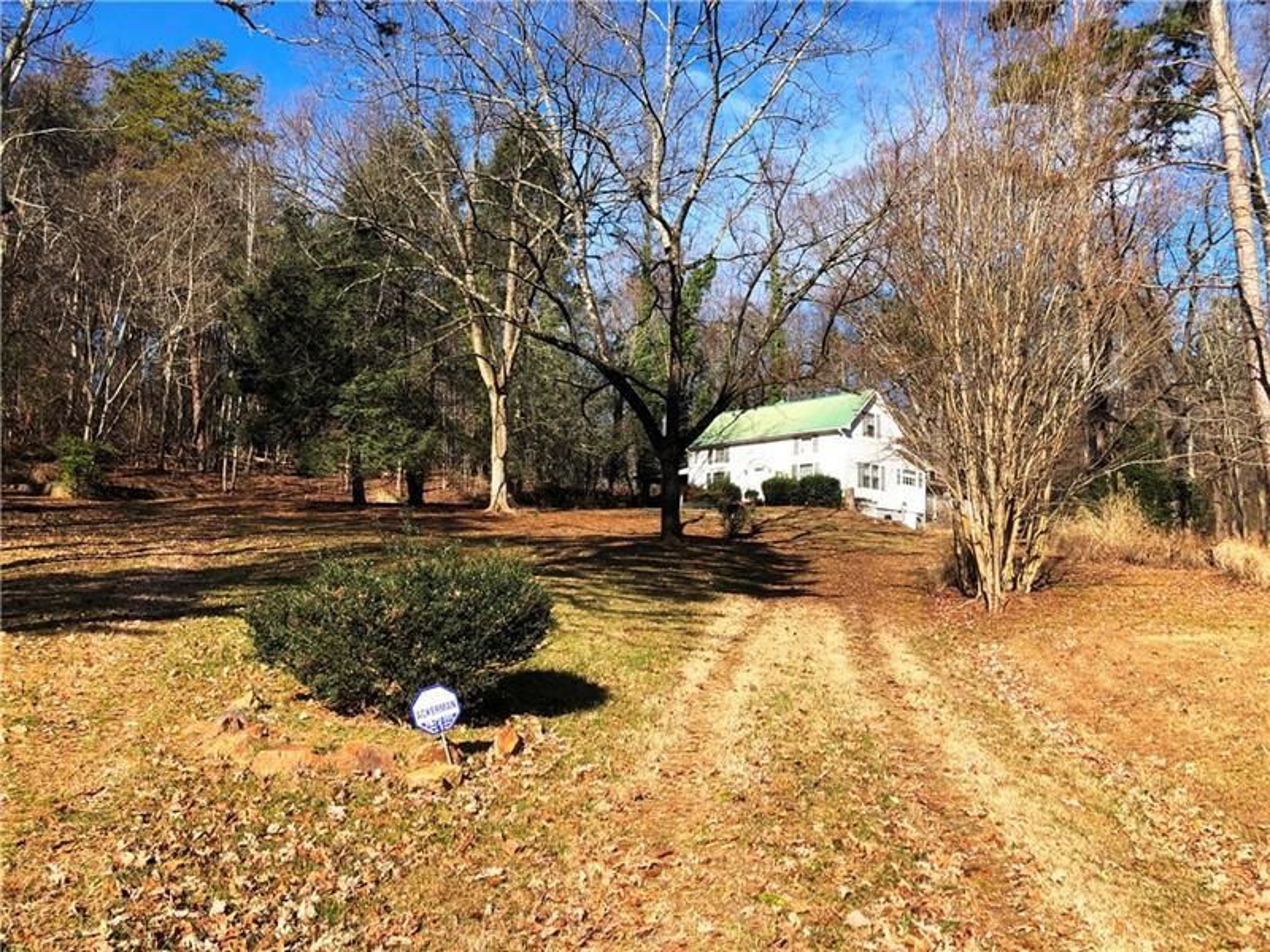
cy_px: 476
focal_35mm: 28
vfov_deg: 49.7
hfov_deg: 63.4
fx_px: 1027
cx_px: 635
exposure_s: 1/1185
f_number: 1.8
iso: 20
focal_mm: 3.99
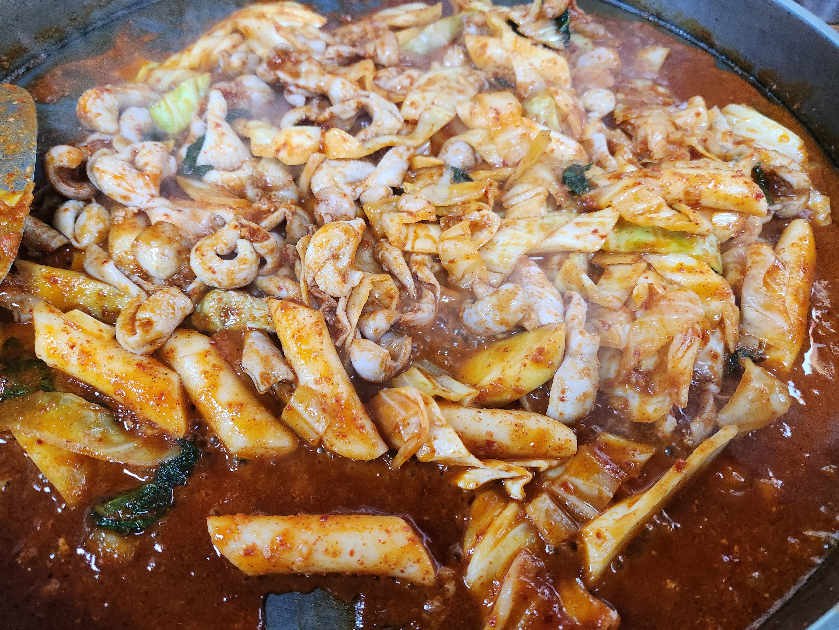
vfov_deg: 58.9
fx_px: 557
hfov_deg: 73.9
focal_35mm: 23
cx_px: 420
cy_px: 315
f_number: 1.8
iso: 800
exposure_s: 1/120
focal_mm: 5.4
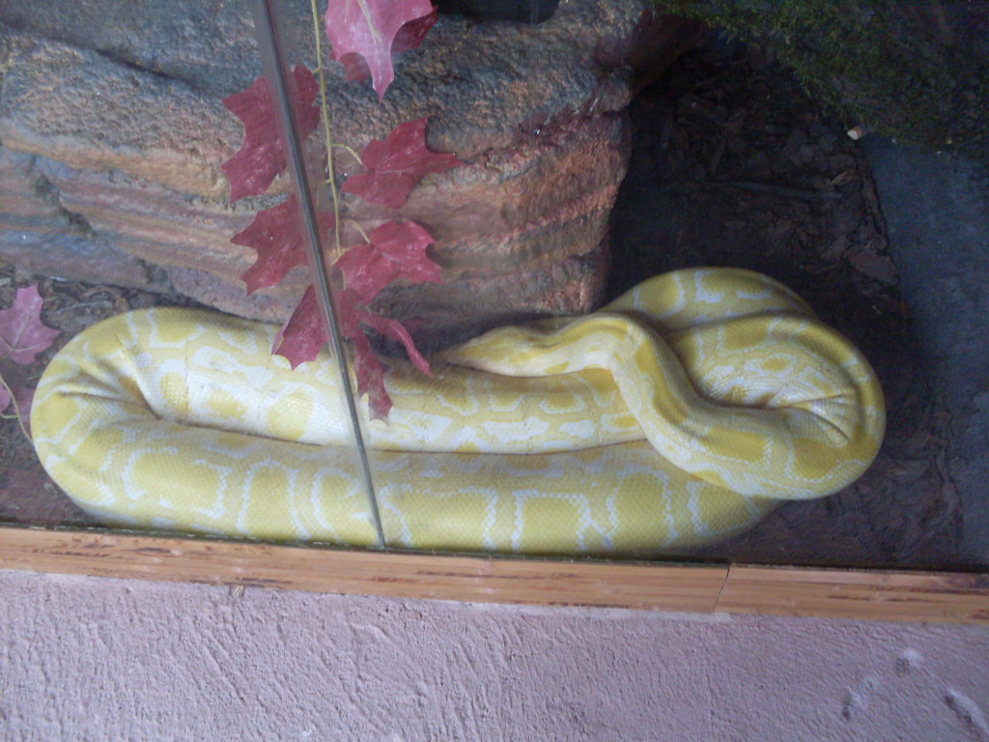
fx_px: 1086
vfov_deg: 37.7
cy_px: 371
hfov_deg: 49.0
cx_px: 494
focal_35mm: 38
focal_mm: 6.3
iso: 200
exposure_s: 1/45
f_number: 2.8
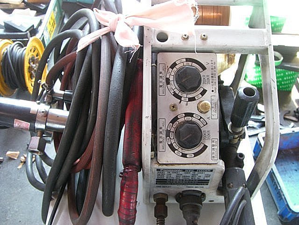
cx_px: 150
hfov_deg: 49.0
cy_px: 112
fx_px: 328
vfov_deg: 37.7
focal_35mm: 38
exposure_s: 1/40
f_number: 2.7
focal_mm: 6.2
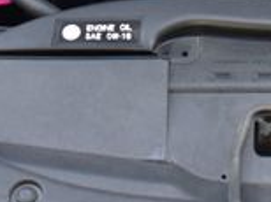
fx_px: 1172
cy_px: -141
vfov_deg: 9.5
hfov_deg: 12.9
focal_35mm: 150
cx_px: 303
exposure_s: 1/15
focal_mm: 25
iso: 1600
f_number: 5.6
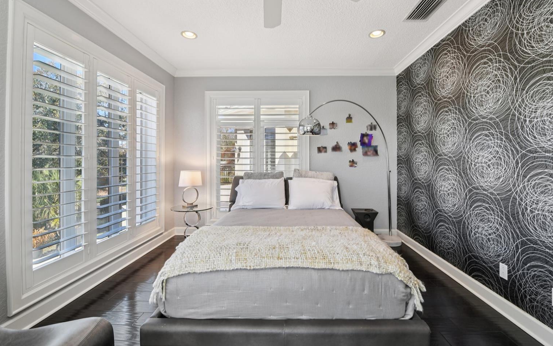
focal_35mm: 15
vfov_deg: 74.8
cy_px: 167
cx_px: 288
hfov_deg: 101.4
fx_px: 226
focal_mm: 14
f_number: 8
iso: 400
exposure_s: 1/40
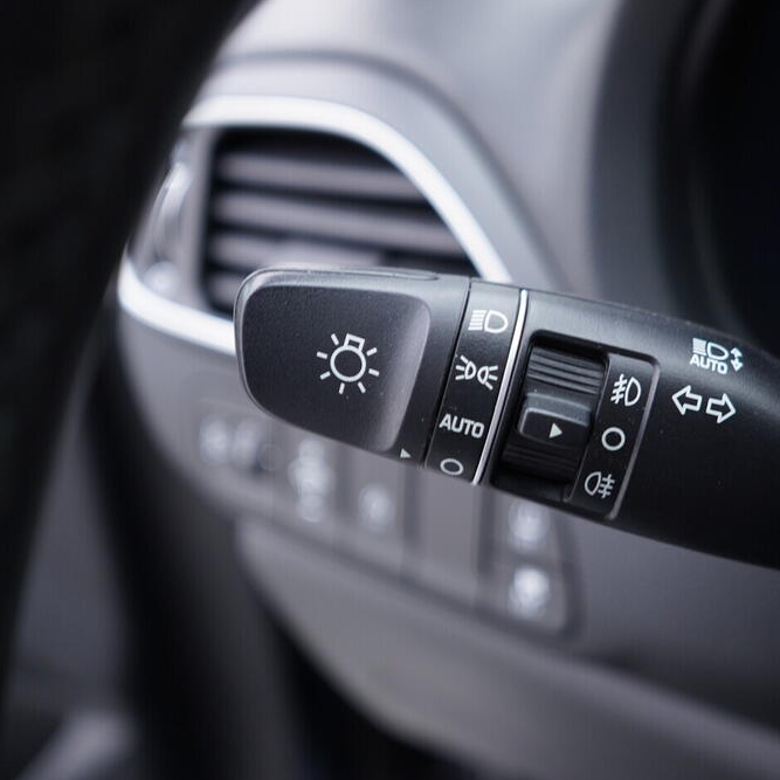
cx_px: 565
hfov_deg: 35.4
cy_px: 382
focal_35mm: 47
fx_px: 1198
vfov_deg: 36.1
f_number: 2.8
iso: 200
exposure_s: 1/40
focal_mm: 24
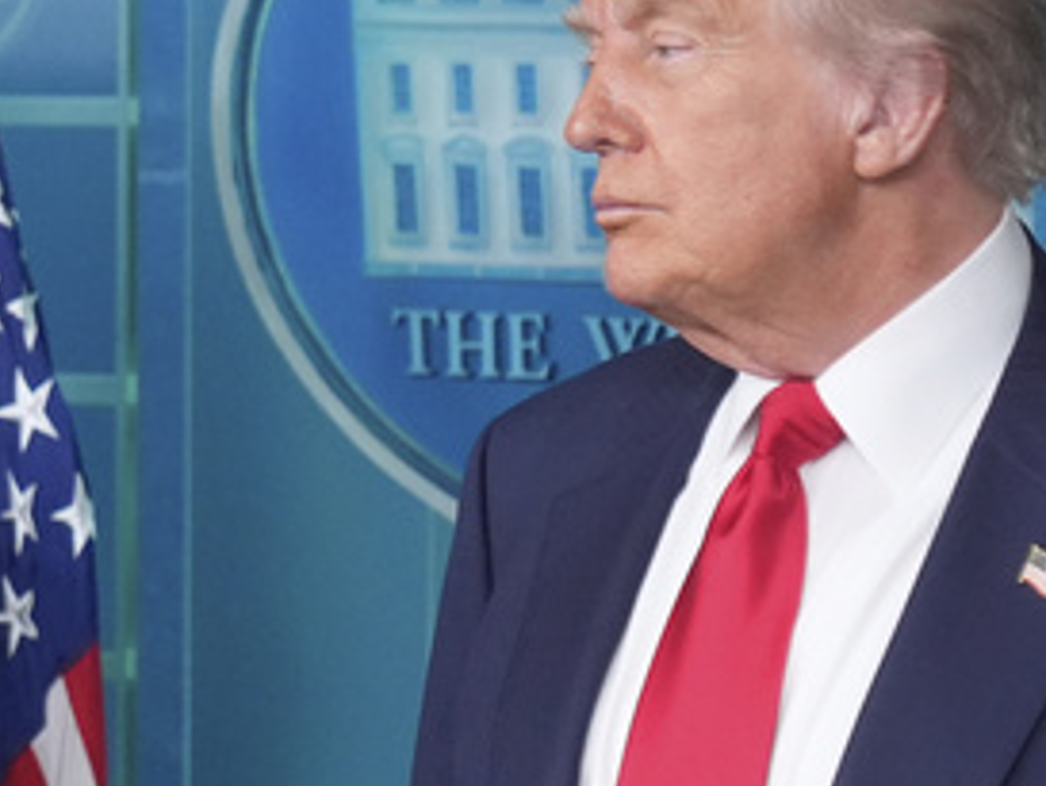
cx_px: -103
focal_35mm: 231
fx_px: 6983
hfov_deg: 8.5
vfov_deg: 6.4
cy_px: 822
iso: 3200
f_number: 2.8
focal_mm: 64
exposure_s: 1/640
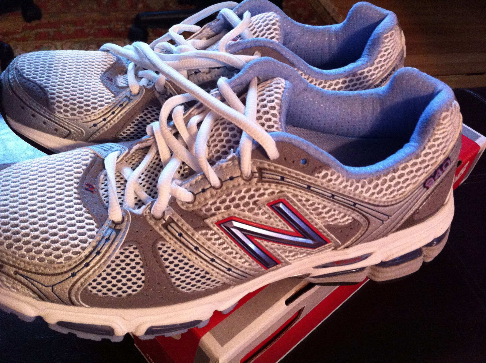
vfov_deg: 40.6
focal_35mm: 35
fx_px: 491
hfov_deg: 52.7
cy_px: 182
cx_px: 243
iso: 320
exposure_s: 1/15
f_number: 2.8
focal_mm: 3.85
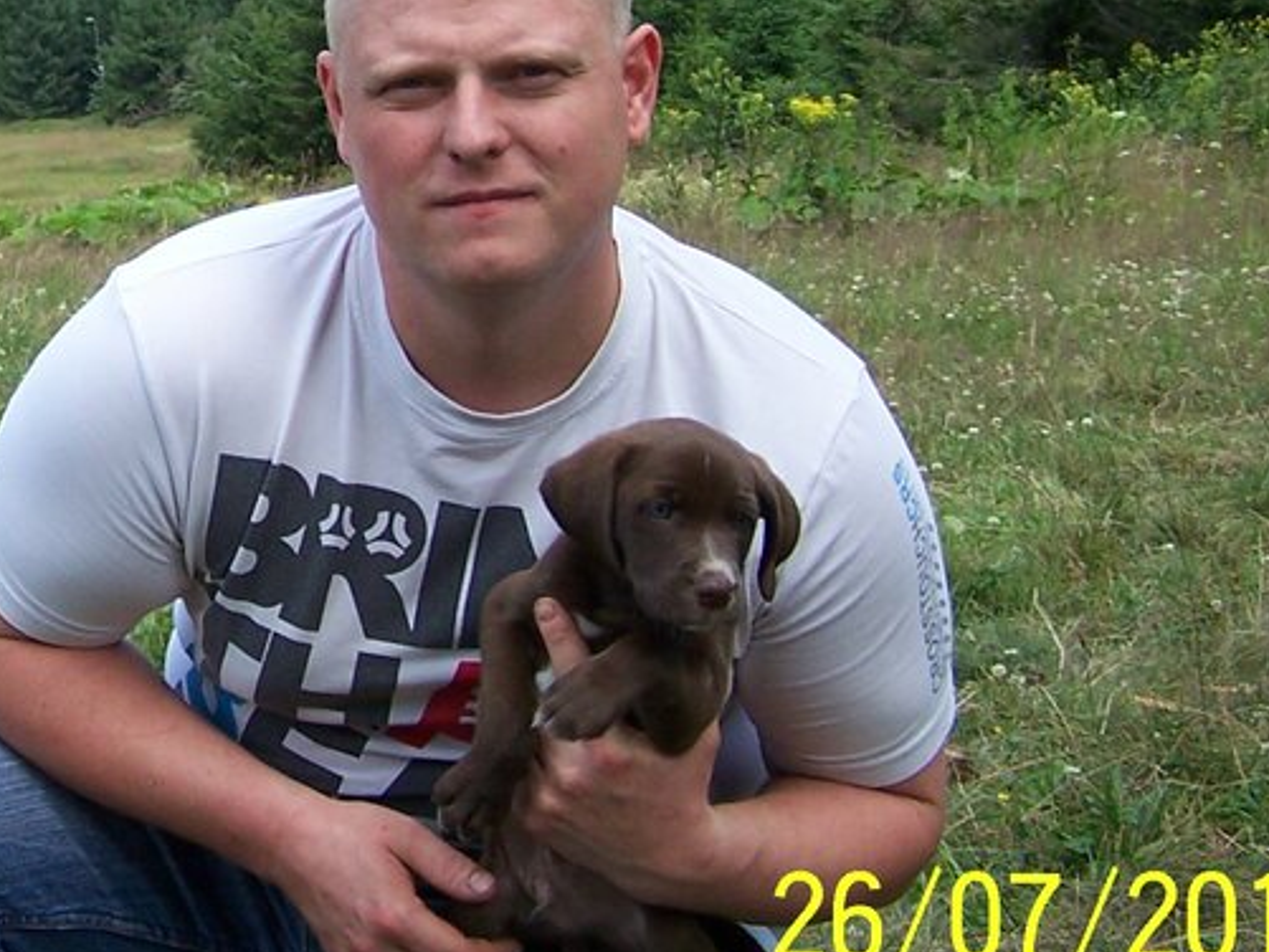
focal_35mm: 91
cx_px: 5
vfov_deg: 16.0
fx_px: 3337
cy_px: 81
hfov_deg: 20.8
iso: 80
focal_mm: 6.3
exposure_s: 1/350
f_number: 2.8
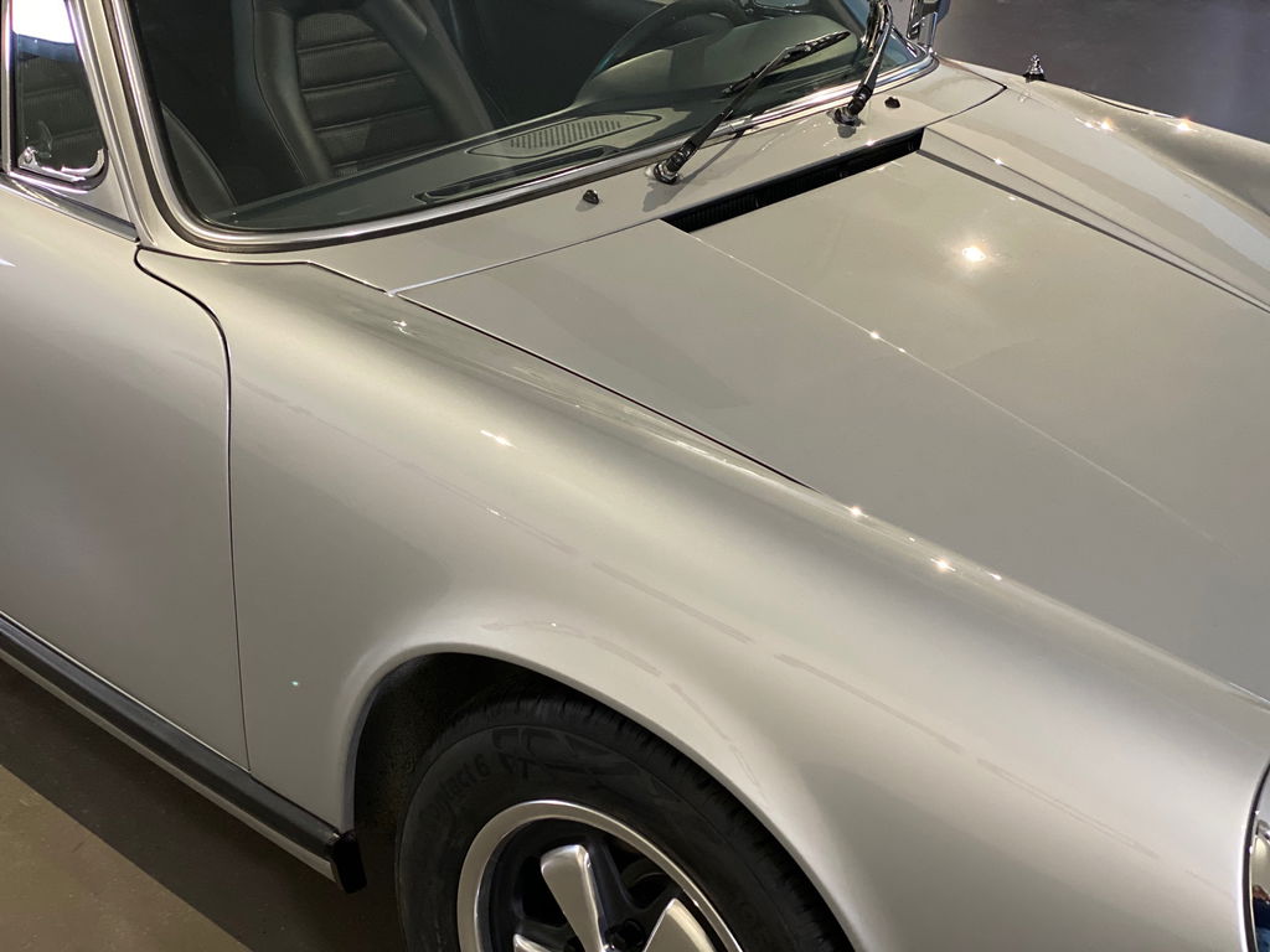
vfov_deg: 28.0
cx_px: 635
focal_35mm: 52
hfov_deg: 36.8
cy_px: 476
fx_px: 1908
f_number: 2
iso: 250
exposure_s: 1/40
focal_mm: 6
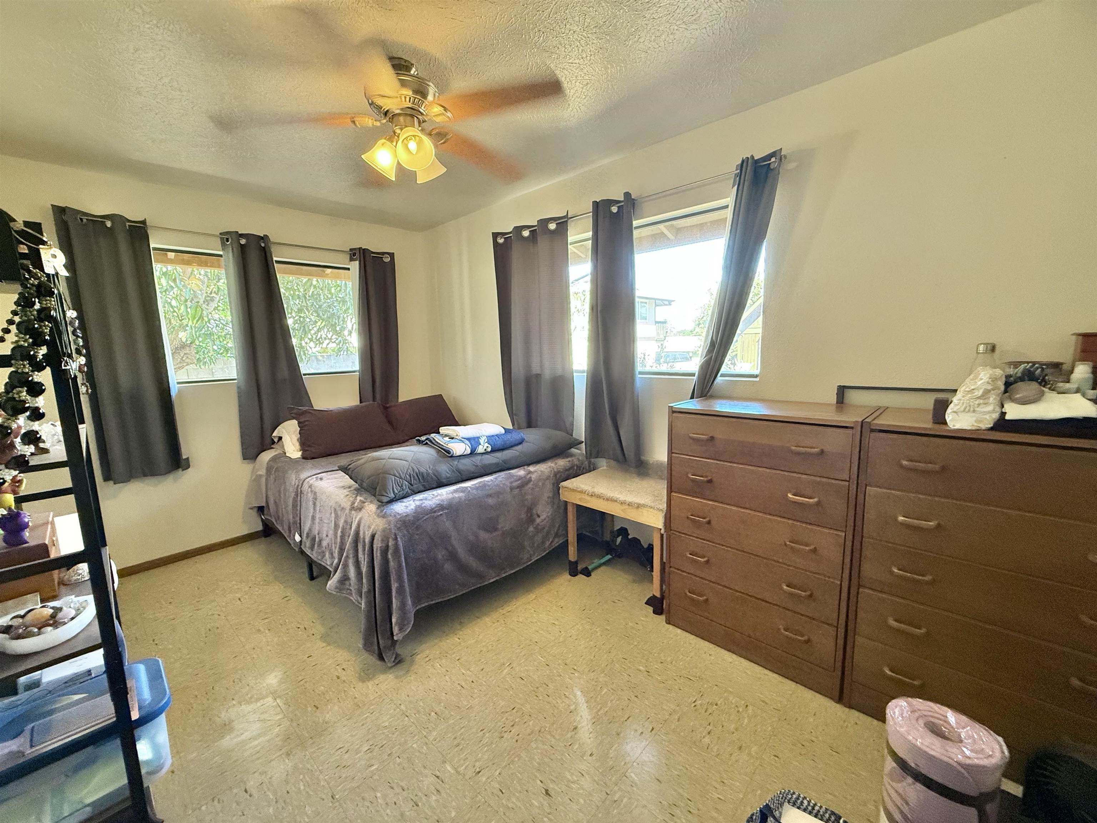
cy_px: 412
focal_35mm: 14
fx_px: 444
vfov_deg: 85.7
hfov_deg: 102.1
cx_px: 548
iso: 400
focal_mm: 2.22
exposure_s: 1/60
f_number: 2.2
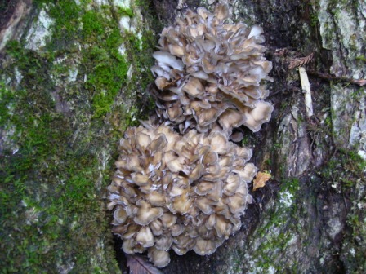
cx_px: 183
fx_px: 423
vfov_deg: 36.0
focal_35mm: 40
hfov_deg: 46.8
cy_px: 137
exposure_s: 1/13
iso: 200
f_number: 3
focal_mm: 6.6
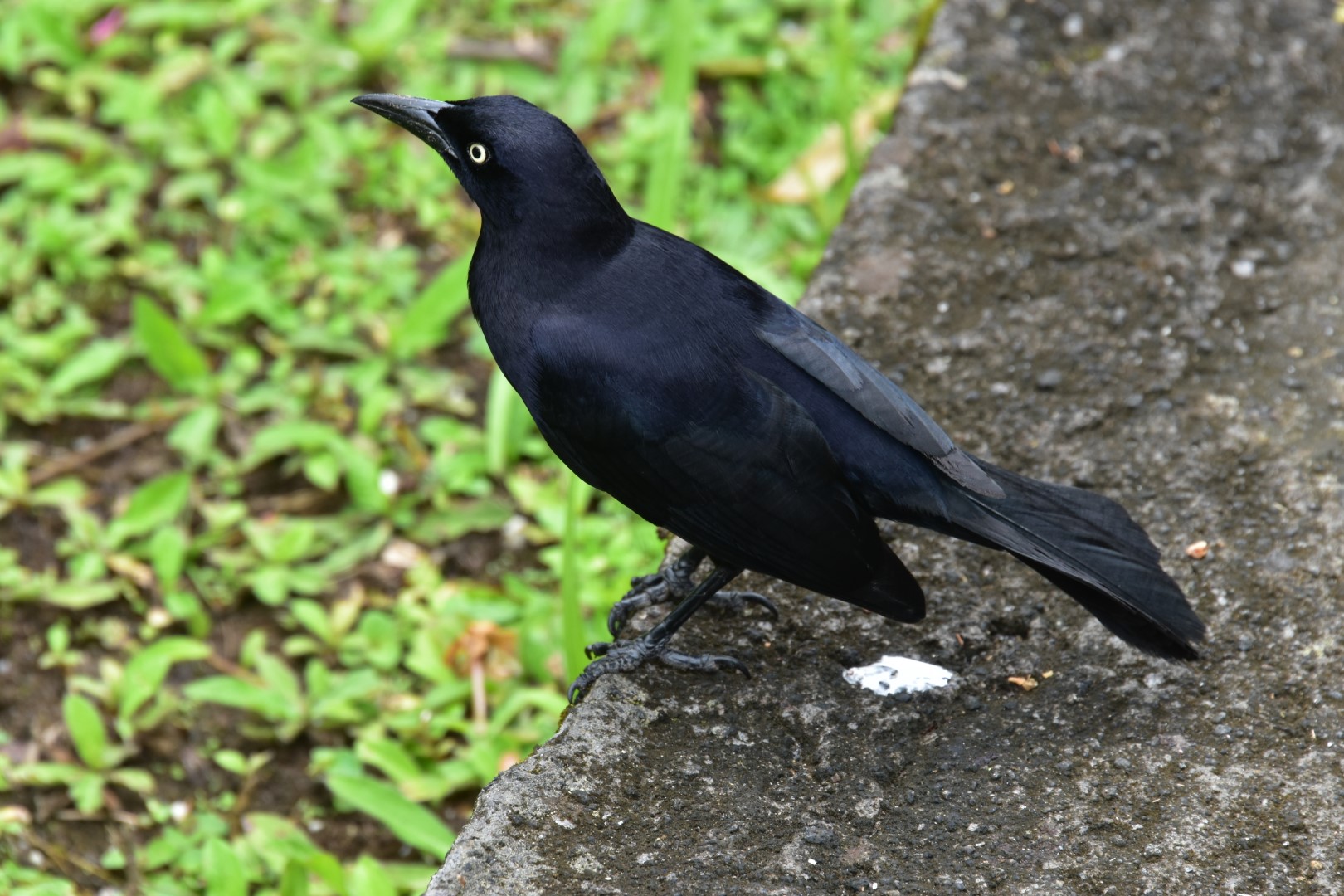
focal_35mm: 450
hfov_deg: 4.6
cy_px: 448
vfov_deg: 3.1
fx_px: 16799
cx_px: 672
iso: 400
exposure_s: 1/125
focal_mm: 300
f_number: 9
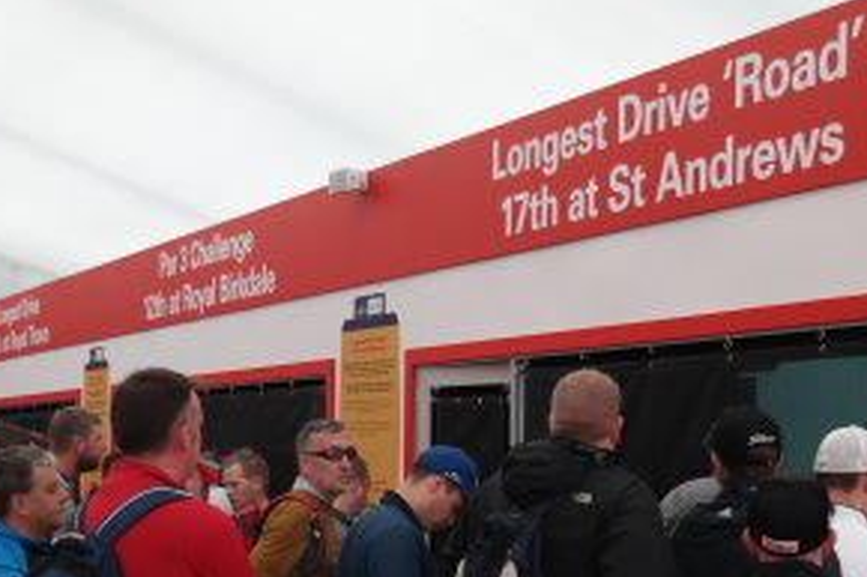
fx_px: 1492
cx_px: 407
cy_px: 486
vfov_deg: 21.5
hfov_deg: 32.4
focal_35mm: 62
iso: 200
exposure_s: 1/40
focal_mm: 19
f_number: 3.5
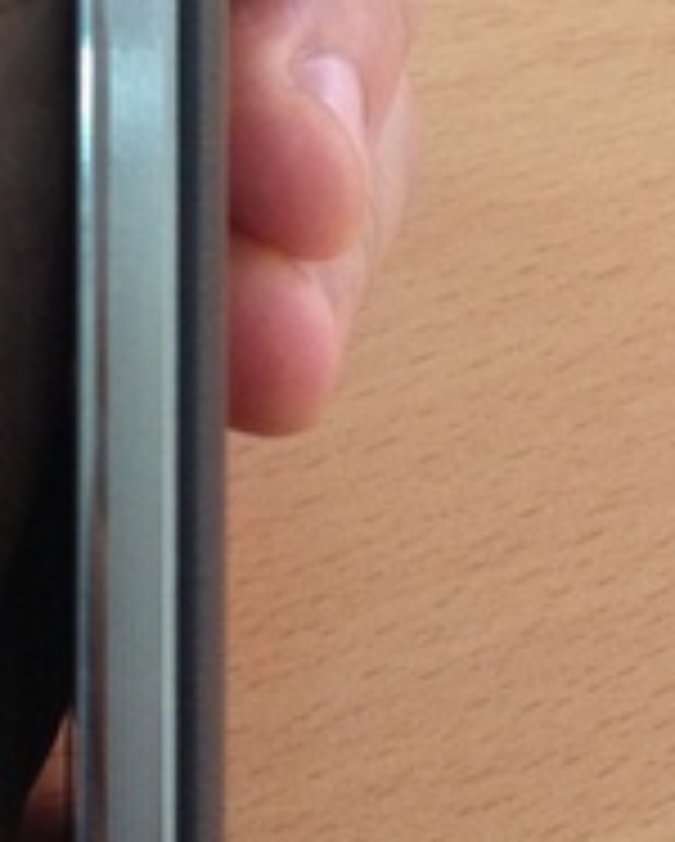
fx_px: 2742
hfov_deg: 14.0
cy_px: -81
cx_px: 216
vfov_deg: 16.9
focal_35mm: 110
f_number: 2.4
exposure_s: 1/20
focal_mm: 4.12
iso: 200
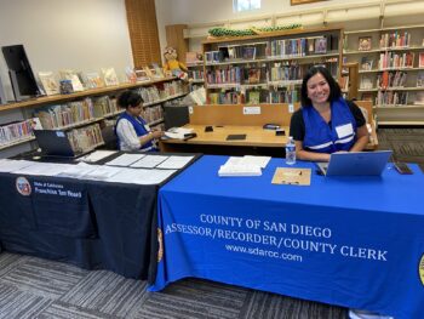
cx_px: 212
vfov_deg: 53.1
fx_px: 319
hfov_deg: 67.3
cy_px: 160
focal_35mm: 26
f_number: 1.8
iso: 160
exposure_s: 1/60
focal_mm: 4.25
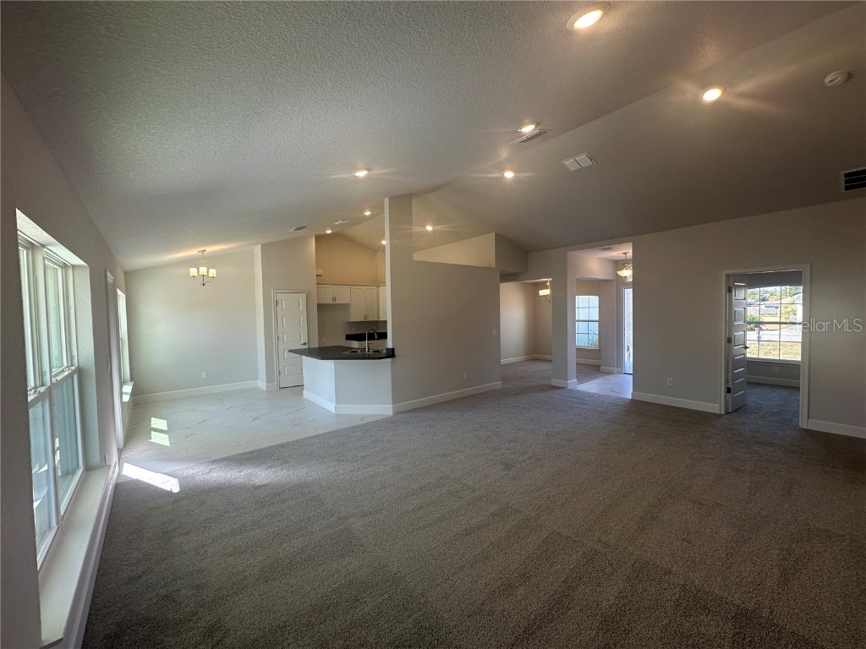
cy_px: 324
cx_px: 433
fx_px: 350
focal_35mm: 14
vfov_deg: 85.7
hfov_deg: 102.1
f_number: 2.2
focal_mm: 2.22
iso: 80
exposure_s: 1/120
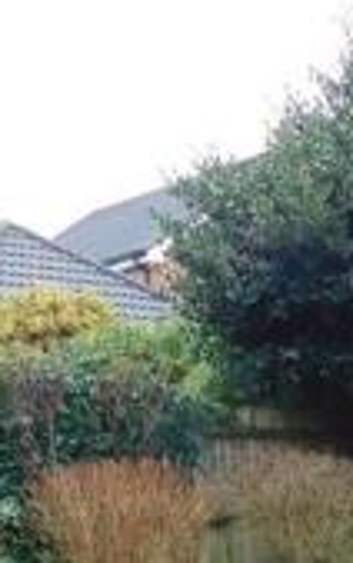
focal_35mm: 84
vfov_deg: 22.3
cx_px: 480
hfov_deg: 14.8
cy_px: 711
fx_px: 1290
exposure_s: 1/40
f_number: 3
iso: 125
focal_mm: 4
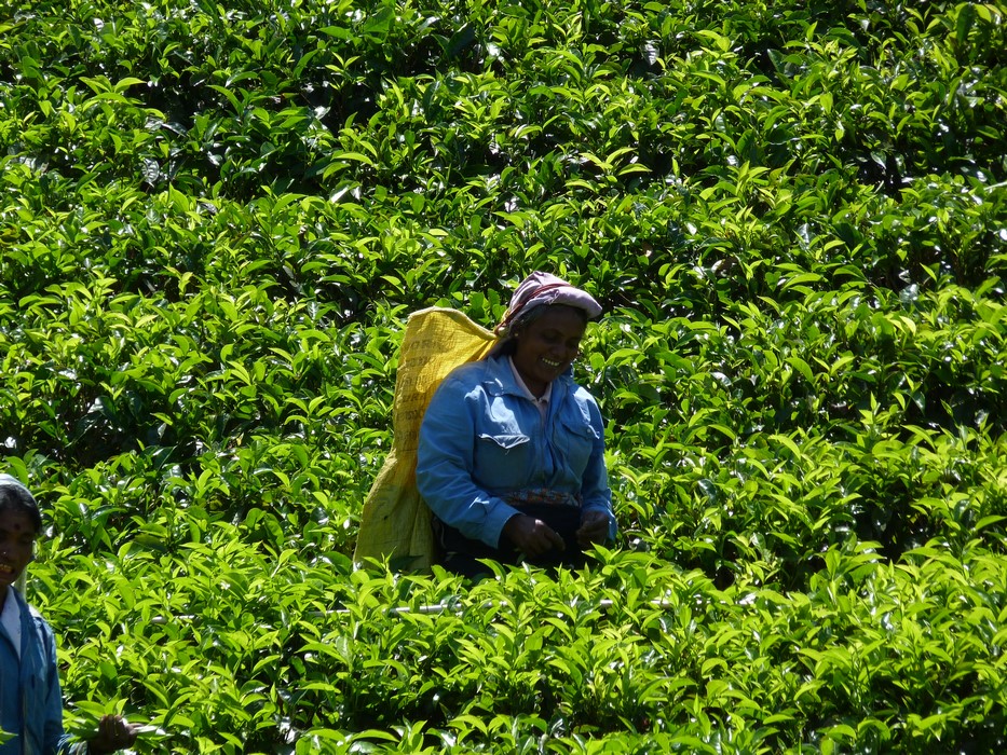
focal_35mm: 445
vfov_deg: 3.3
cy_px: 378
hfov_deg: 4.5
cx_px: 504
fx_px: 12947
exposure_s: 1/200
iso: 80
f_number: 5.6
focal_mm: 80.1
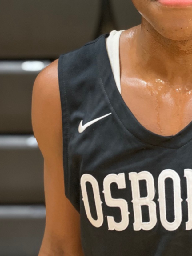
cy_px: 50
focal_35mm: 63
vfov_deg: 30.0
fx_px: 466
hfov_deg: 22.4
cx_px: 194
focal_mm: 4.25
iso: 400
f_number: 1.8
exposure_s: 1/41
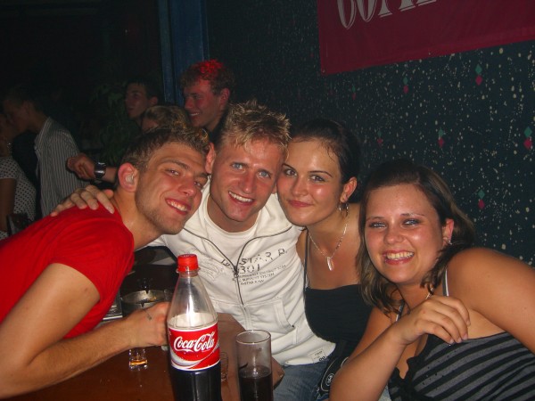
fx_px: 587
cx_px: 268
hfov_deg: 49.0
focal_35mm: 38
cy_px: 200
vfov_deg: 37.7
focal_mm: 7.9
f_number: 2.8
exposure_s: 1/60
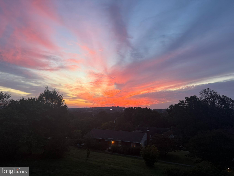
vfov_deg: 56.8
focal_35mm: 24
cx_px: 117
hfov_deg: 71.6
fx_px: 162
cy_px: 88
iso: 160
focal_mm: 6.76
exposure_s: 1/121
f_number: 1.78
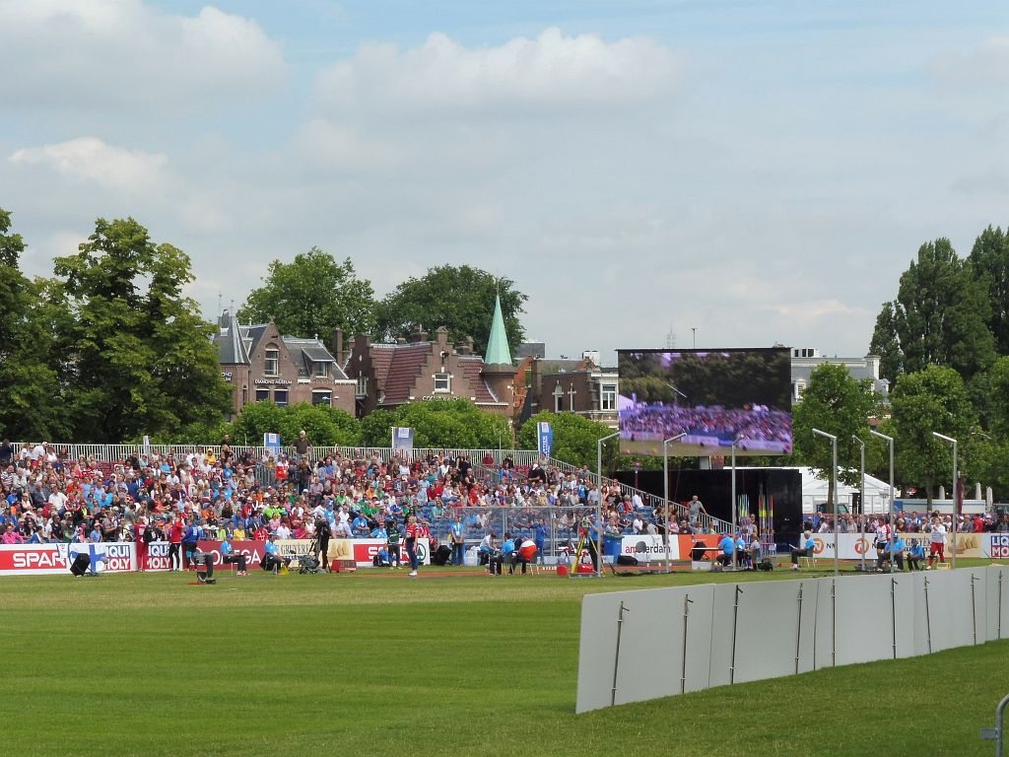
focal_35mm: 122
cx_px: 504
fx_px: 3556
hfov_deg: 16.1
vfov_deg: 12.1
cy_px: 378
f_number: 7.1
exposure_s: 1/320
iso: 100
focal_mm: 21.8
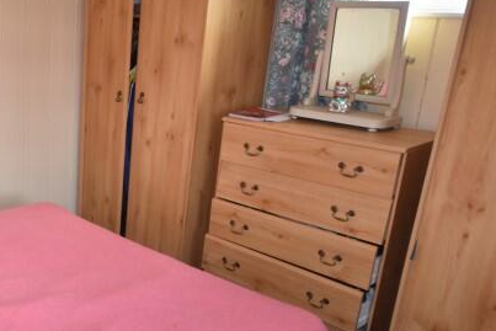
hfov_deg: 42.6
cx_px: -16
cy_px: 186
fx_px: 524
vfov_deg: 35.0
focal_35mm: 38
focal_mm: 10
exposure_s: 1/100
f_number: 5
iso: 400
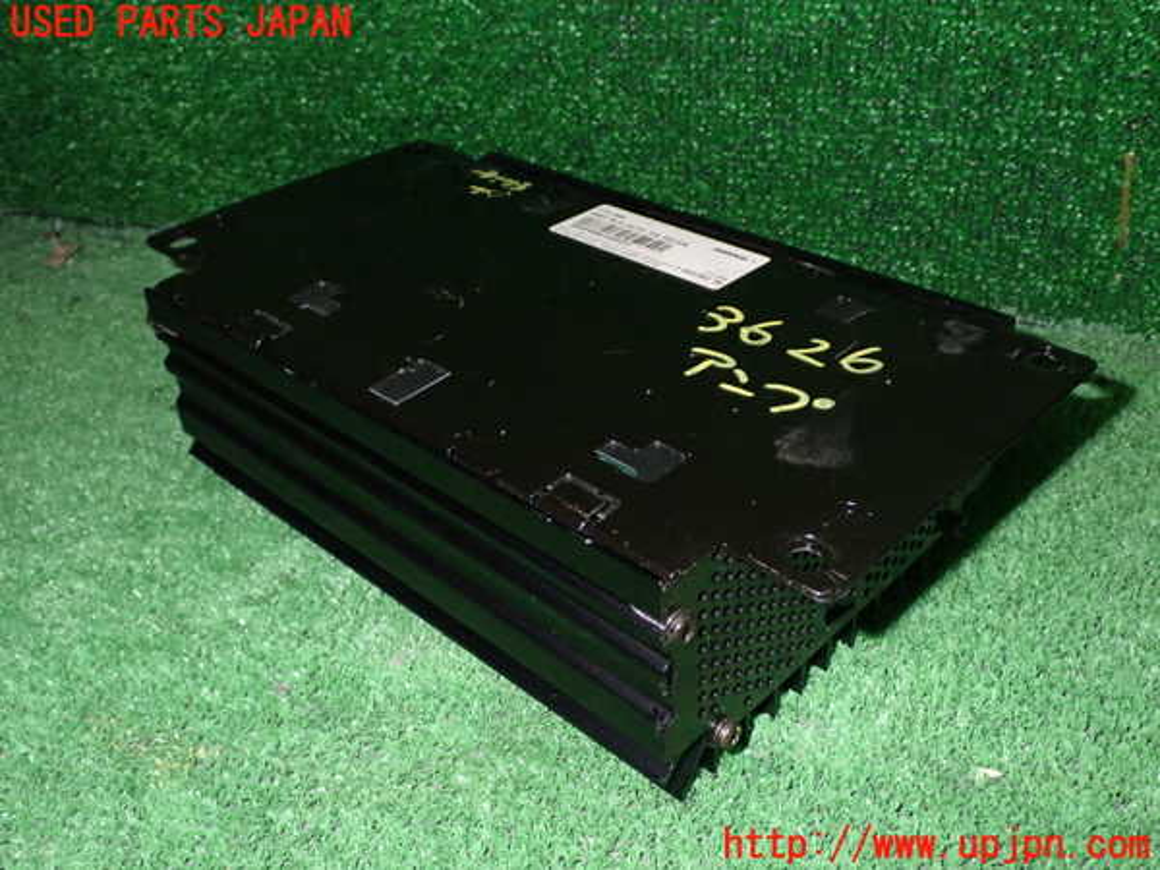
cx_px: 580
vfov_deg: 39.7
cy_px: 435
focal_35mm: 36
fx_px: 1206
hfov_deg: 51.4
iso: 800
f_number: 10
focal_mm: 6.37
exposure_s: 1/40
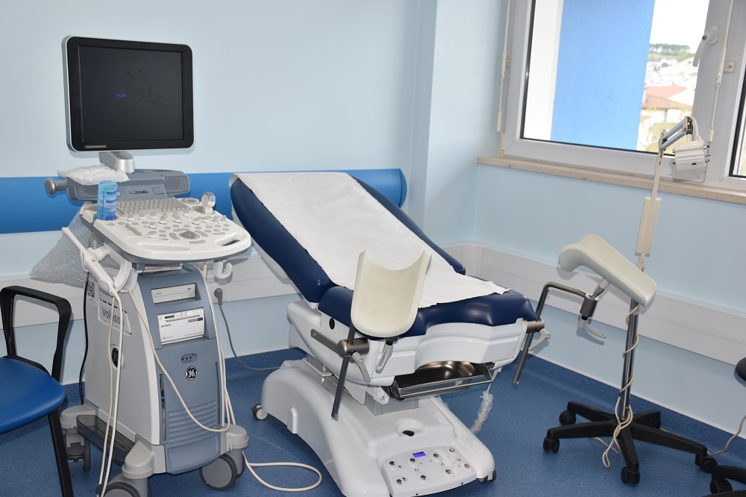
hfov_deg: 47.9
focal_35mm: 40
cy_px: 248
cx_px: 373
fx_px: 839
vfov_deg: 33.0
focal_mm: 27
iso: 360
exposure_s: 1/125
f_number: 5.6
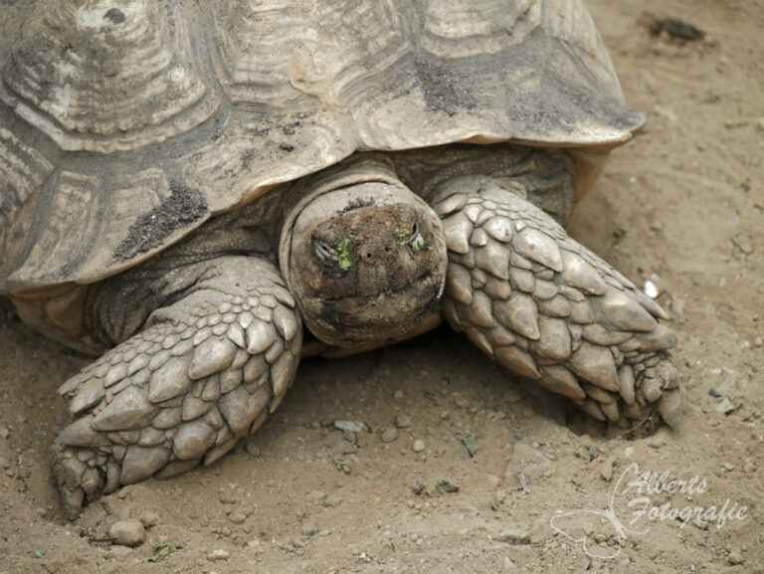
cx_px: 382
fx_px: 6184
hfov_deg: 7.1
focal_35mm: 280
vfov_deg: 5.3
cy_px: 287
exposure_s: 1/80
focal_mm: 140
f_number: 5.6
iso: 3200
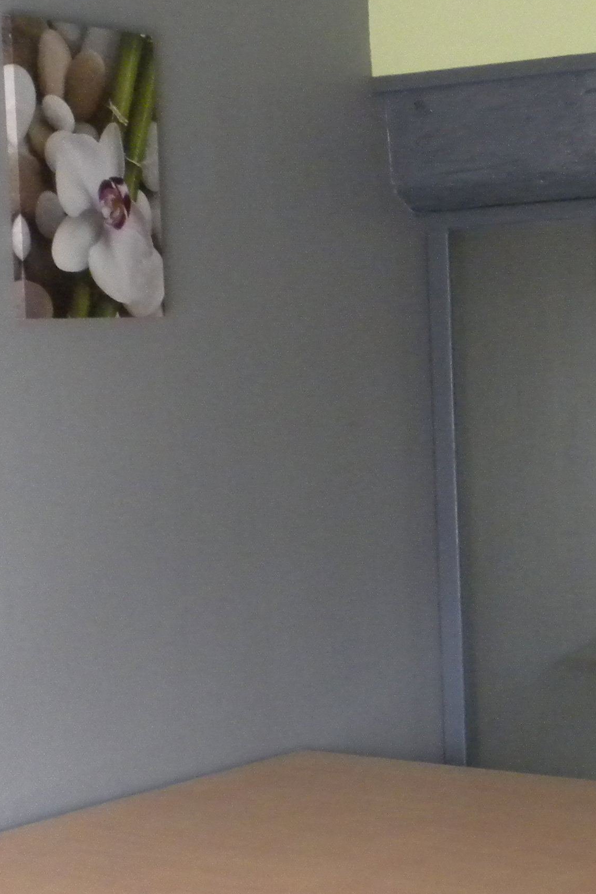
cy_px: 543
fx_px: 2235
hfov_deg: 15.0
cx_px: 558
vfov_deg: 22.6
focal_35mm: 90
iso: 400
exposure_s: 1/43.7
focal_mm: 6.6
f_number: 3.5
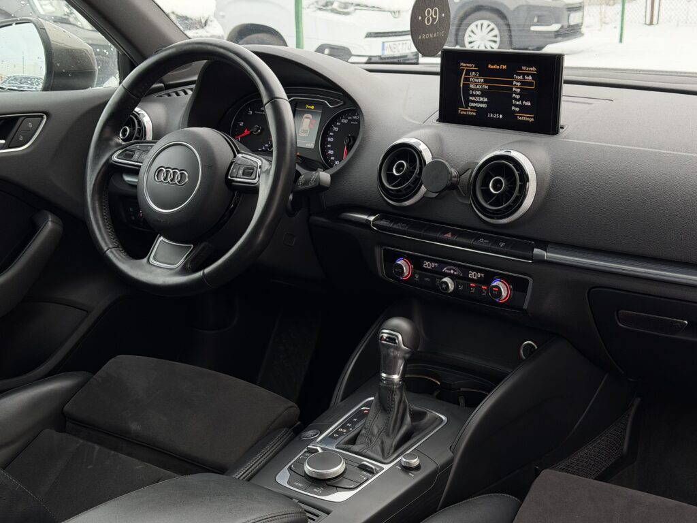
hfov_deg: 39.7
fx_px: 966
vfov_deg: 30.3
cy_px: 262
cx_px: 348
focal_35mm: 48
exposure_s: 1/129
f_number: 1.78
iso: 50
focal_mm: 6.76
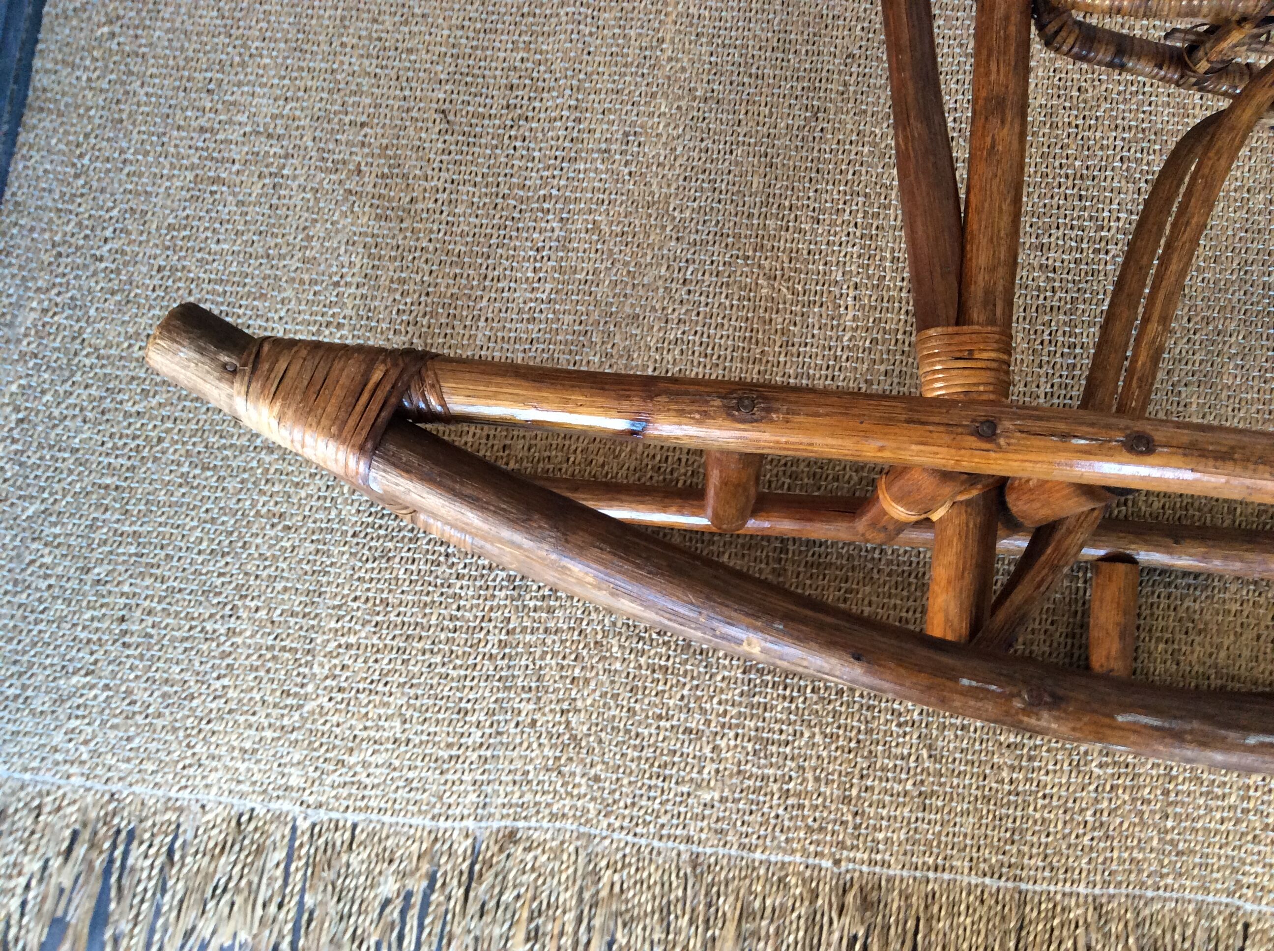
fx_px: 1176
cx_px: 637
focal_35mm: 32
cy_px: 476
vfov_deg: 44.1
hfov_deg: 56.9
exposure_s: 1/25
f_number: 2.4
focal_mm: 3.3
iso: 100
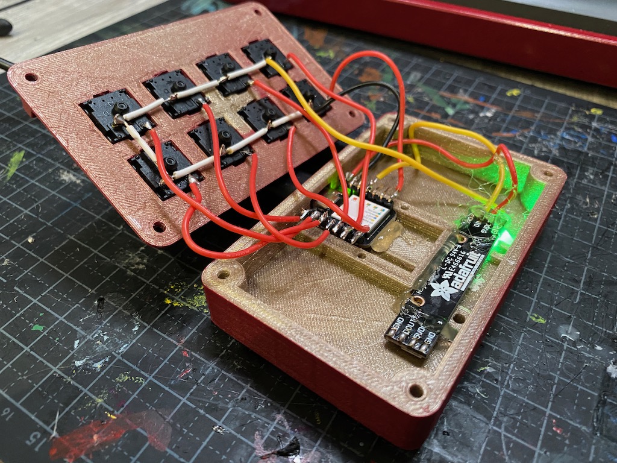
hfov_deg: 67.3
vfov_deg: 53.1
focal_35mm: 26
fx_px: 463
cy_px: 232
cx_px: 308
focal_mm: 4.25
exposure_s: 1/30
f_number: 1.8
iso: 640
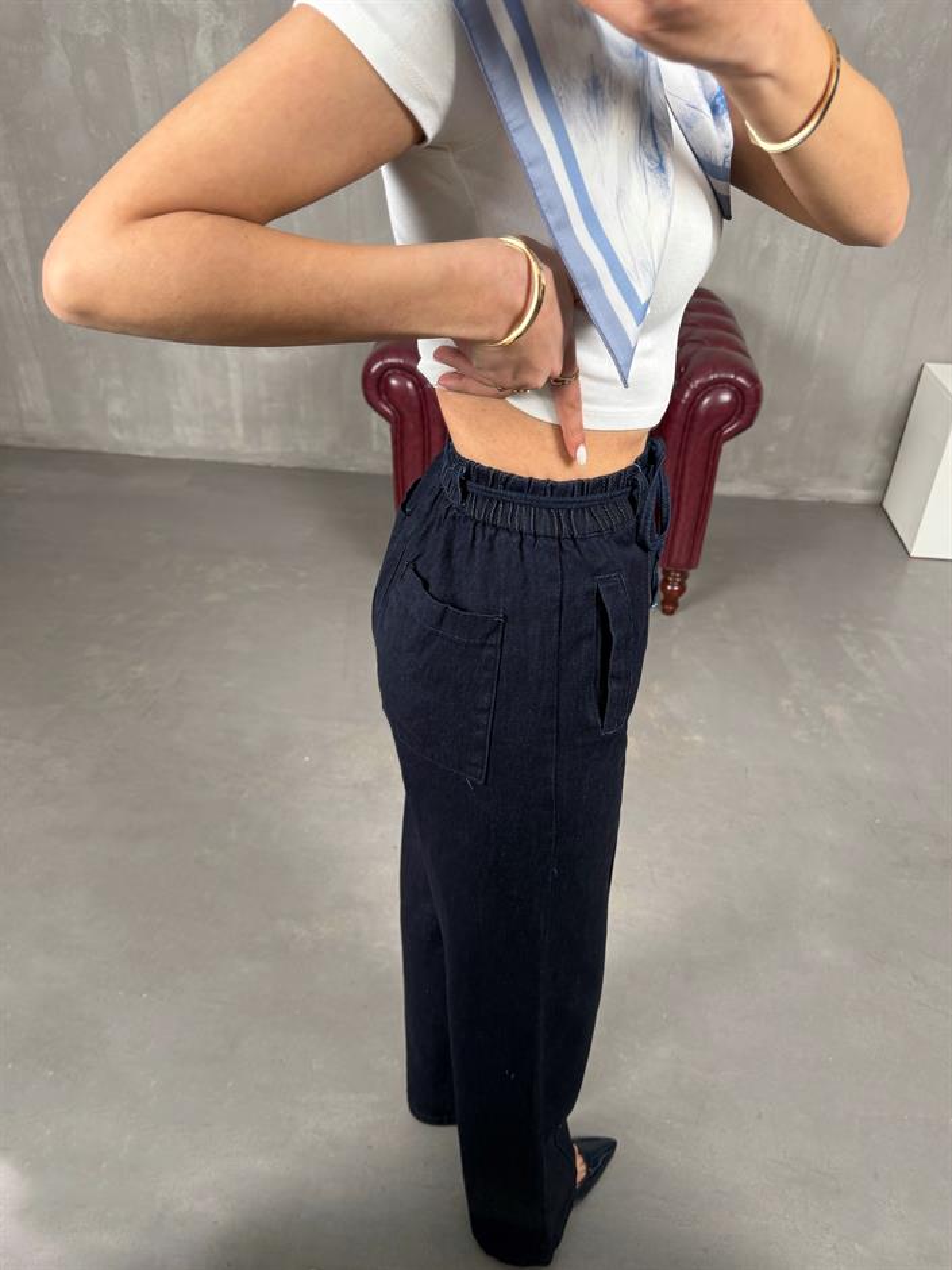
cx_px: 476
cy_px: 635
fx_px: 880
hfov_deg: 56.8
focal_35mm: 24
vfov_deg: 71.6
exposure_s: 1/121
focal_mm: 6.76
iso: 160
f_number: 1.78
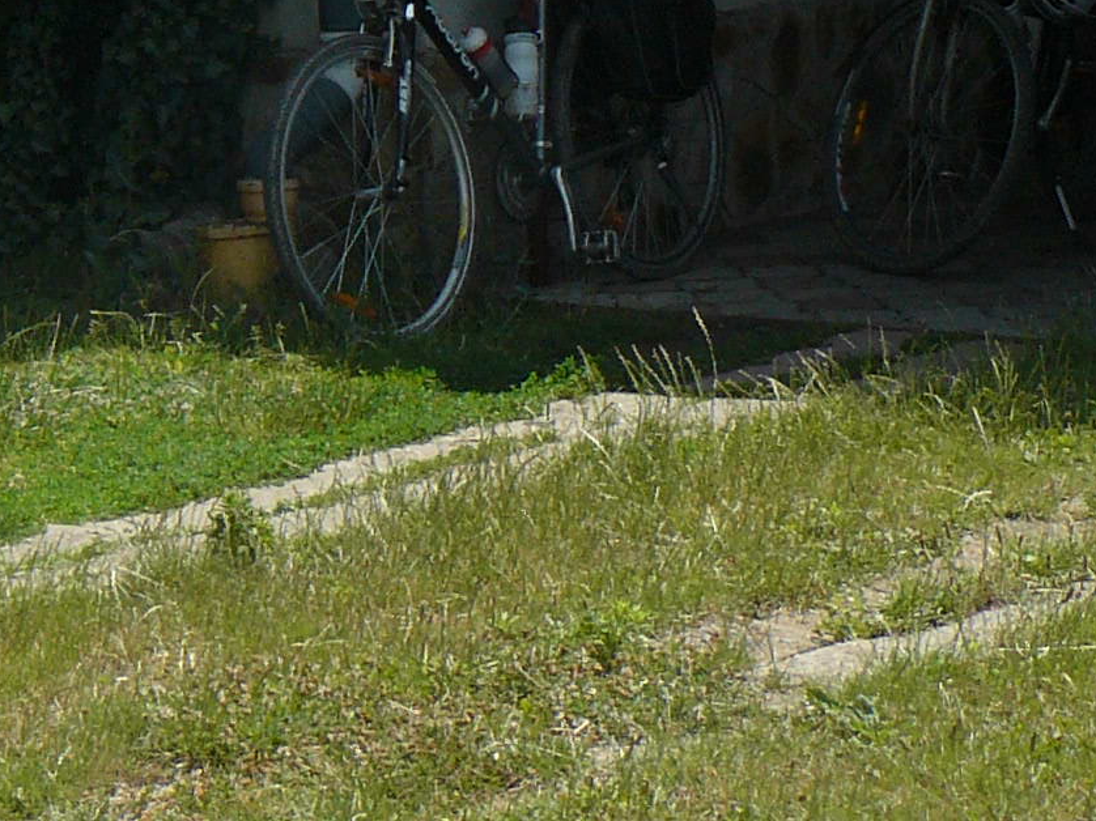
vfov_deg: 10.9
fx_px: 4178
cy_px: -340
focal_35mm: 132
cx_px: -68
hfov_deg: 14.6
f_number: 5.6
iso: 100
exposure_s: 1/320
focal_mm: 6
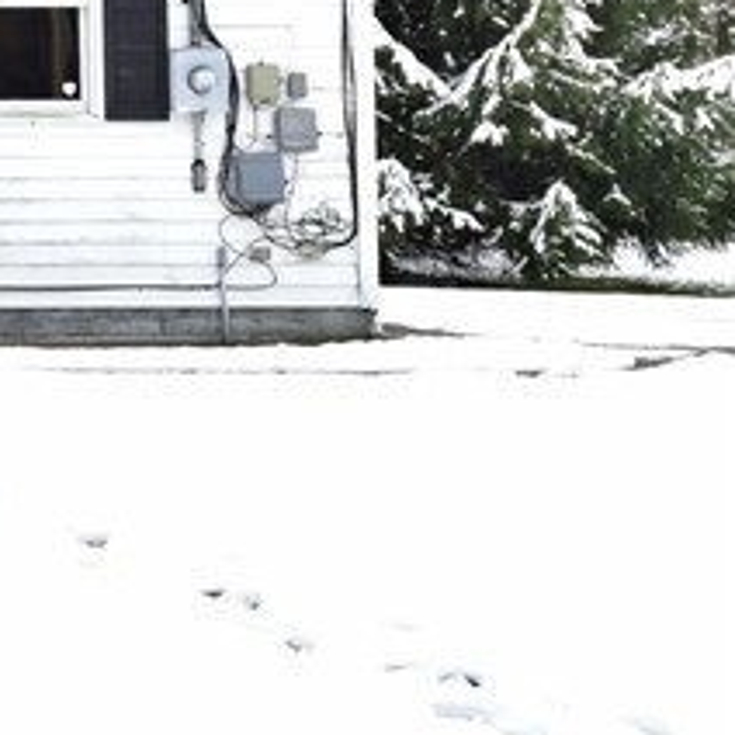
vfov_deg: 11.9
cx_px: -1144
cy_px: -94
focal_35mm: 144
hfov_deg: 10.2
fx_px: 3459
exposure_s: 1/80
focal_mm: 22
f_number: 5.6
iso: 200
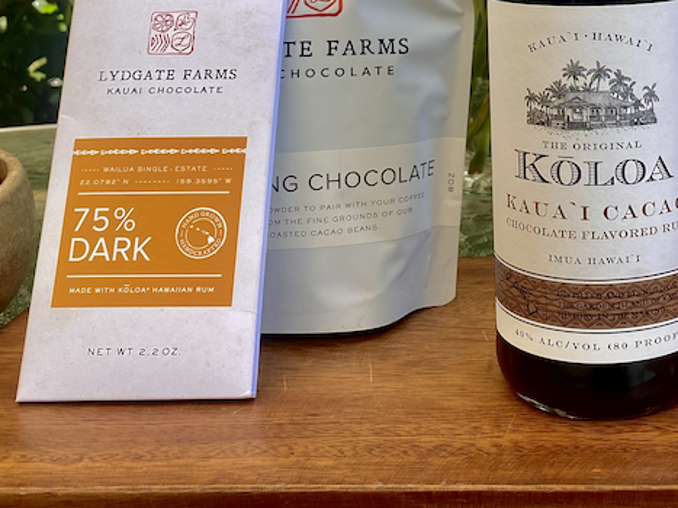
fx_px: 1116
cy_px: -20
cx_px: 581
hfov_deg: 32.5
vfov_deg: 24.3
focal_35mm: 57
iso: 32
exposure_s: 1/349
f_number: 1.8
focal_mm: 4.25
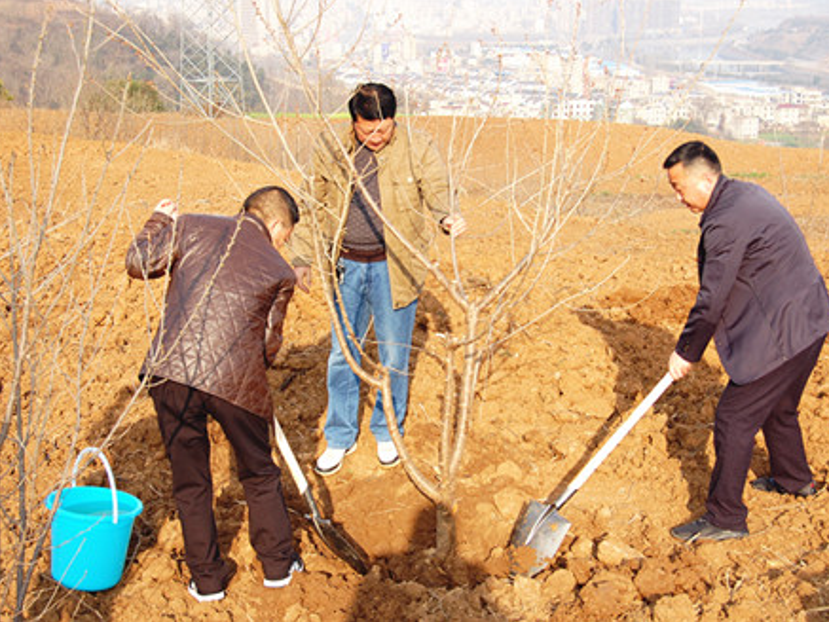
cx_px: 434
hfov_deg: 34.3
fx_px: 1341
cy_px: 310
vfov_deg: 26.1
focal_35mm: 56
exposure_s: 1/250
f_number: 8
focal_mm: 34
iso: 200
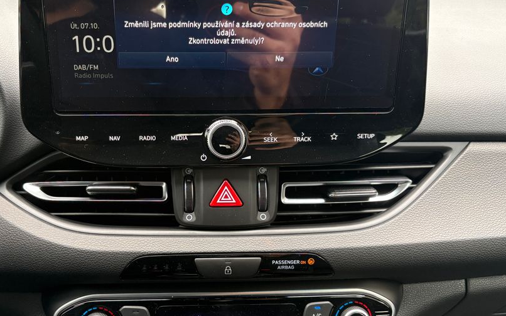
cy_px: 171
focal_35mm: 35
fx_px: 483
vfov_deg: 36.3
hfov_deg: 55.0
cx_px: 210
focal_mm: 5.96
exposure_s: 1/60
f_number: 1.6
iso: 160
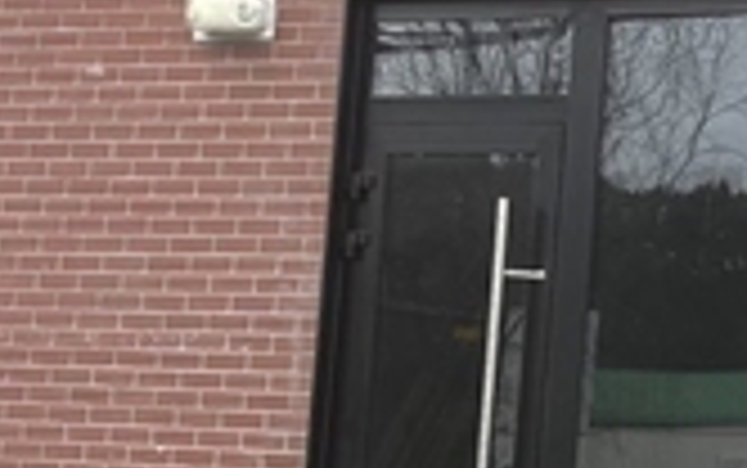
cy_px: 225
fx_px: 3463
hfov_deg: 11.8
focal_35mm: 170
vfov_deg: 7.7
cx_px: 1098
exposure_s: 1/903
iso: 50
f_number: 1.6
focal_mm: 5.96
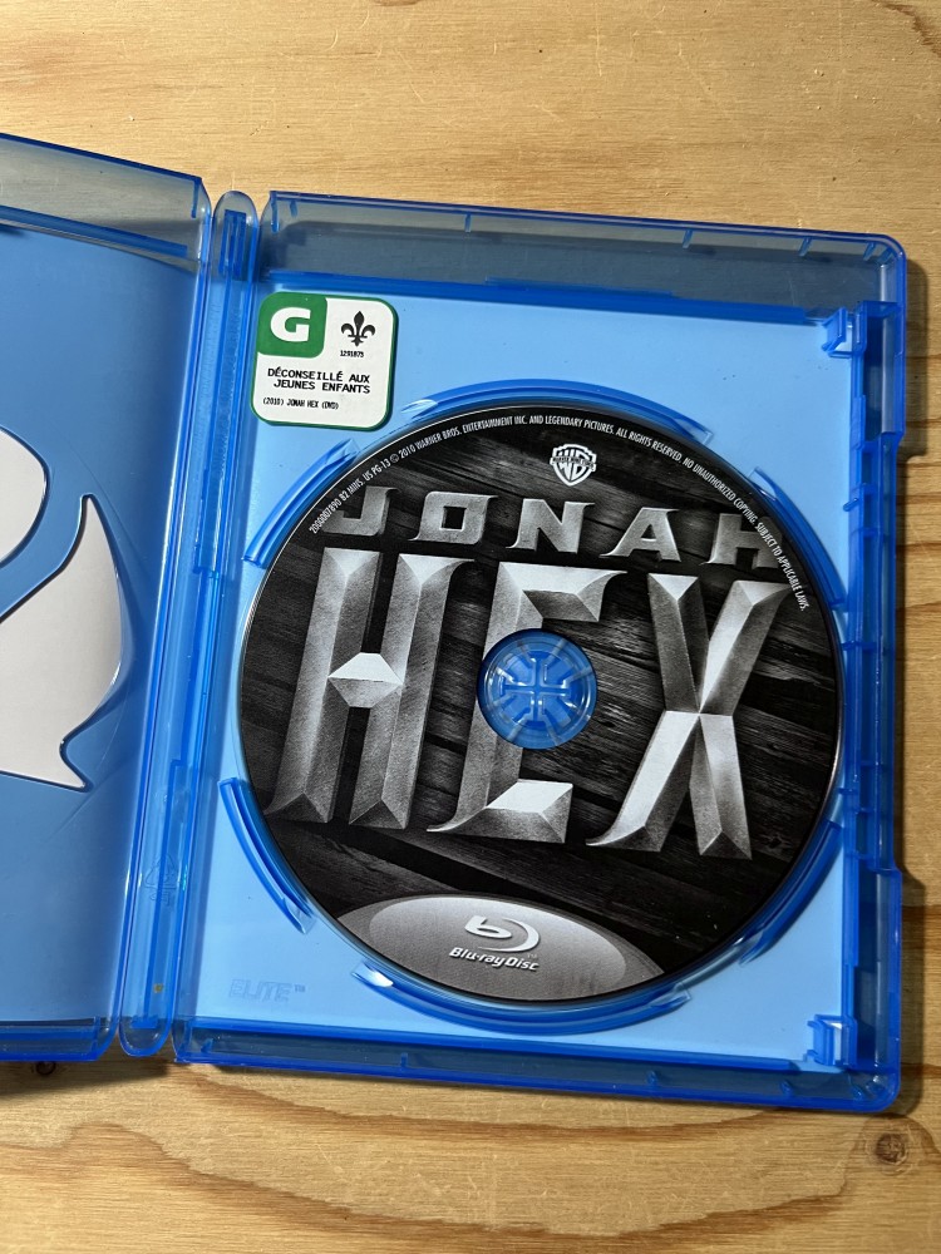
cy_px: 627
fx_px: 942
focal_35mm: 26
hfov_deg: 53.1
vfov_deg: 67.3
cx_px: 470
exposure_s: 1/60
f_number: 1.6
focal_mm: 5.1
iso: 160
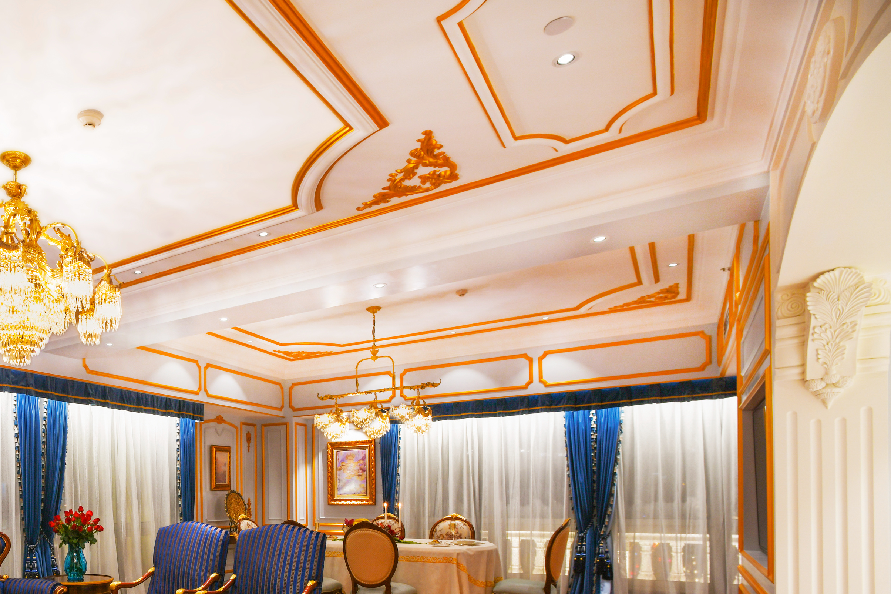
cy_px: 475
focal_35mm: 24
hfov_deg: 66.4
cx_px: 167
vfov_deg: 50.0
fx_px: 594
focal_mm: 14
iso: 200
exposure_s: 1/3
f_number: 8
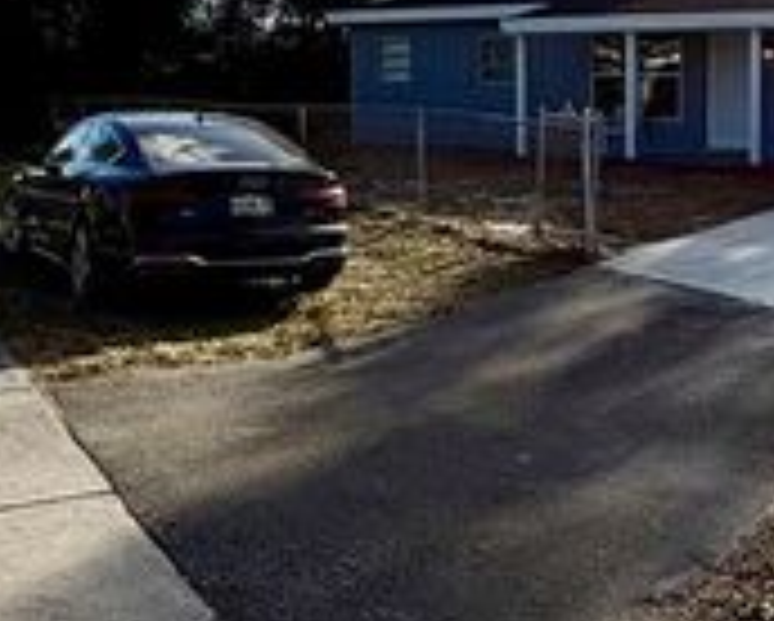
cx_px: 544
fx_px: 1215
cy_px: 133
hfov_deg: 34.8
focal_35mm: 53
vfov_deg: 28.1
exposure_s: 1/1534
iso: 32
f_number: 2.2
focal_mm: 2.22
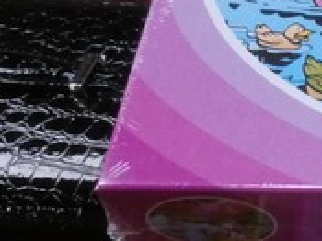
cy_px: 237
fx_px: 772
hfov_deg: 18.5
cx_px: 577
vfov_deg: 17.4
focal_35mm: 83
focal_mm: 3.6
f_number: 8
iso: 1000
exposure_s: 1/60
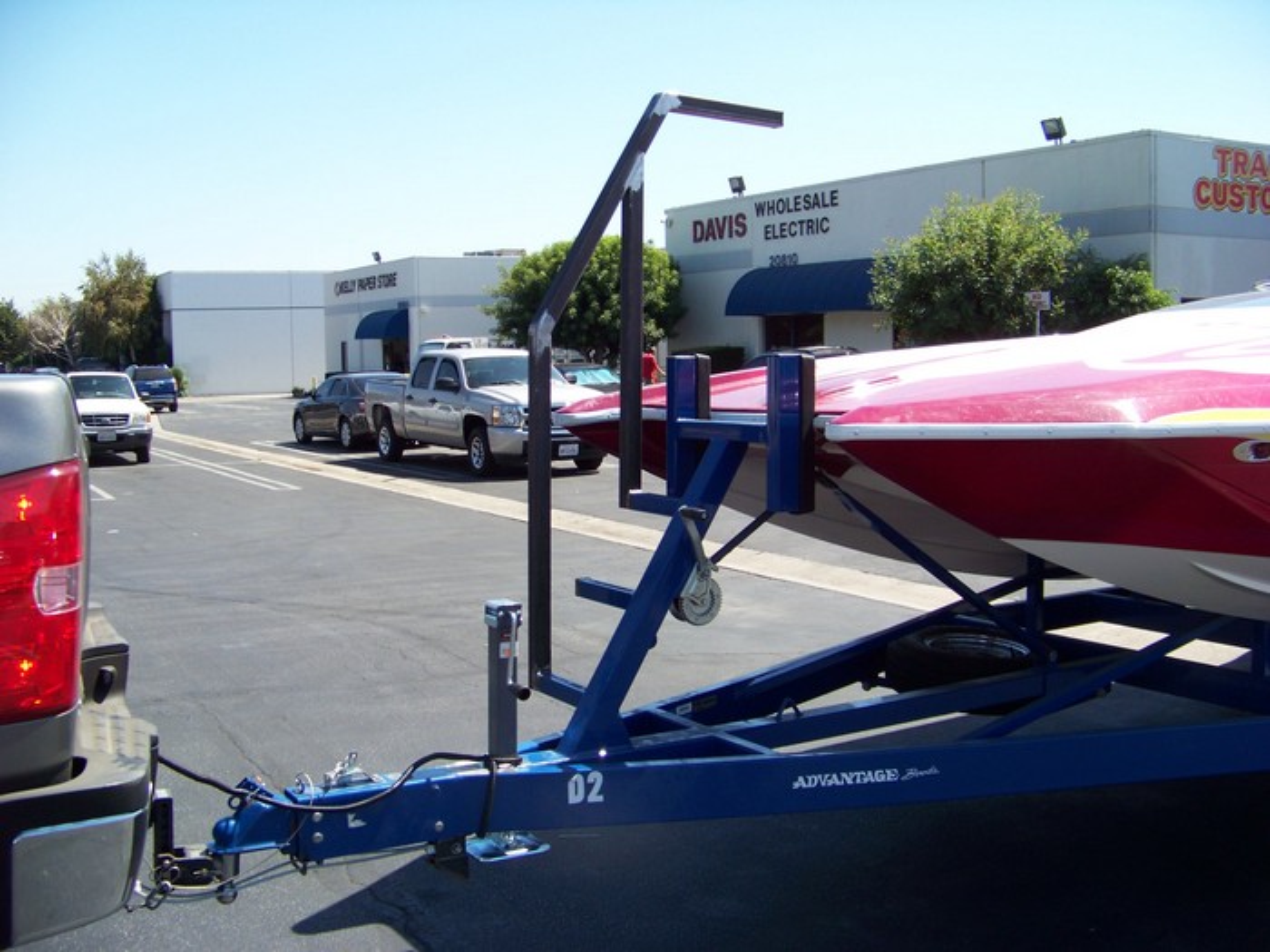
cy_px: 476
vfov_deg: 39.7
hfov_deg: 51.4
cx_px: 635
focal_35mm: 36
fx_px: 1321
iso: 72
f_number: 2.8
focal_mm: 5.85
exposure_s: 1/640
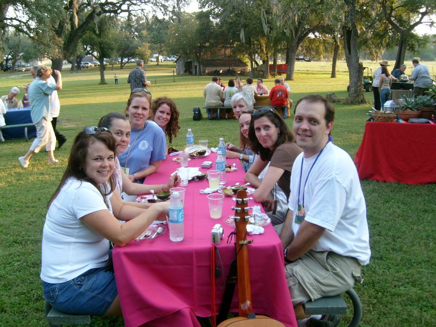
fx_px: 441
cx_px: 218
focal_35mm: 35
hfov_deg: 52.6
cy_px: 164
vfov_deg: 40.7
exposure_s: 1/90
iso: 80
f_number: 2.8
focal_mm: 5.8
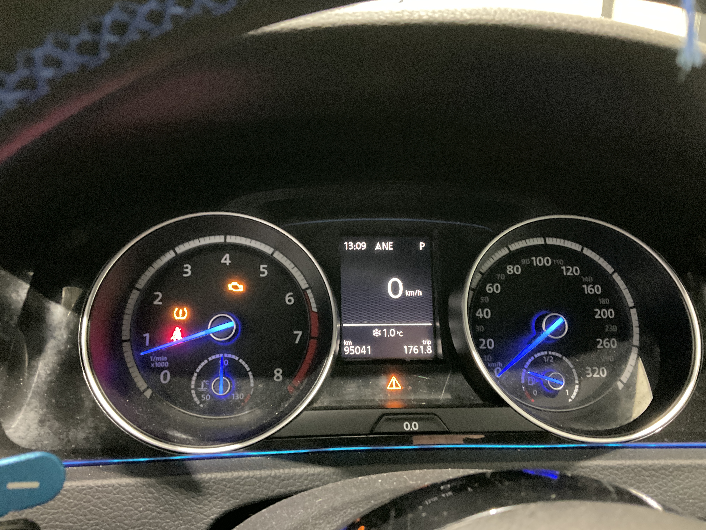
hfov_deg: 61.7
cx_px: 353
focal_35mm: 29
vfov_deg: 48.2
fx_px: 591
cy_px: 265
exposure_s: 1/20
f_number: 1.8
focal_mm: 3
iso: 500
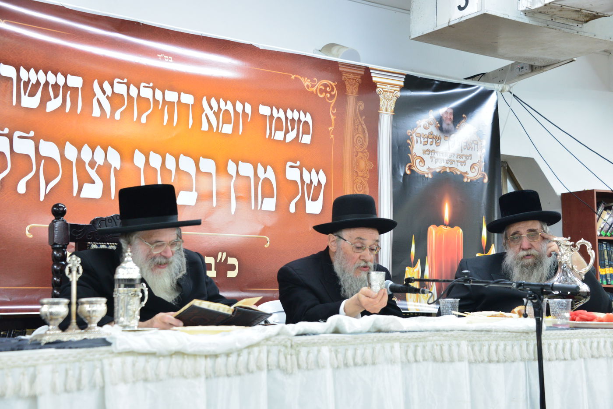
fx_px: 937
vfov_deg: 24.6
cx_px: 306
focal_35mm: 55
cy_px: 204
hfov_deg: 36.2
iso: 2500
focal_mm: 55
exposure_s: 1/100
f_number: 5.6
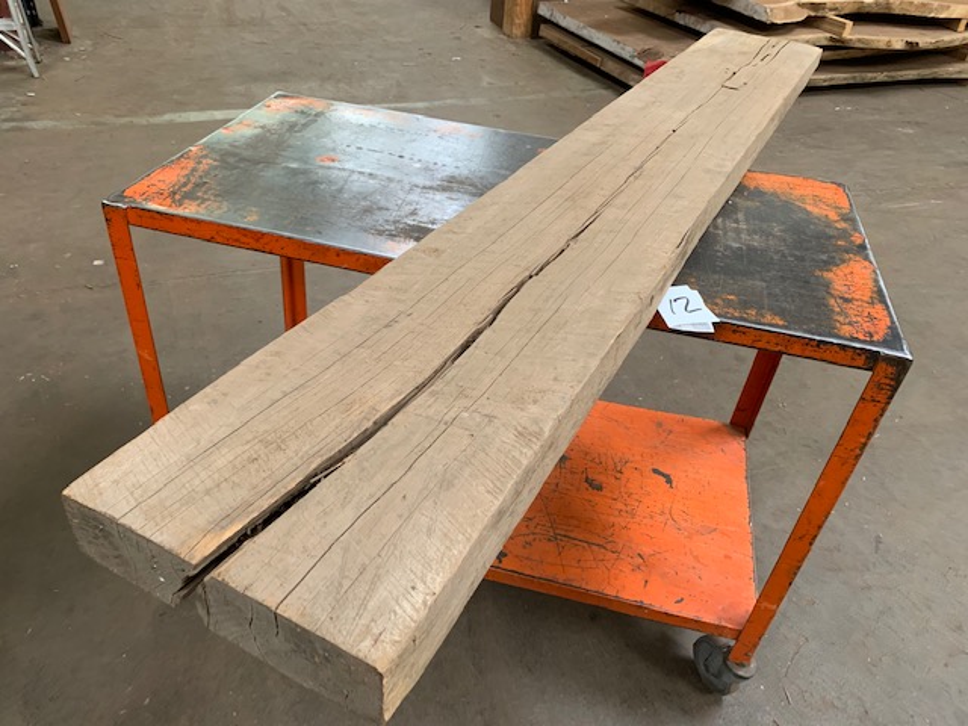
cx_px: 484
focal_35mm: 26
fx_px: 727
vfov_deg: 53.1
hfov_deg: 67.3
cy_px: 363
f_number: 1.8
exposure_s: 1/60
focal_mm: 4.25
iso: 250
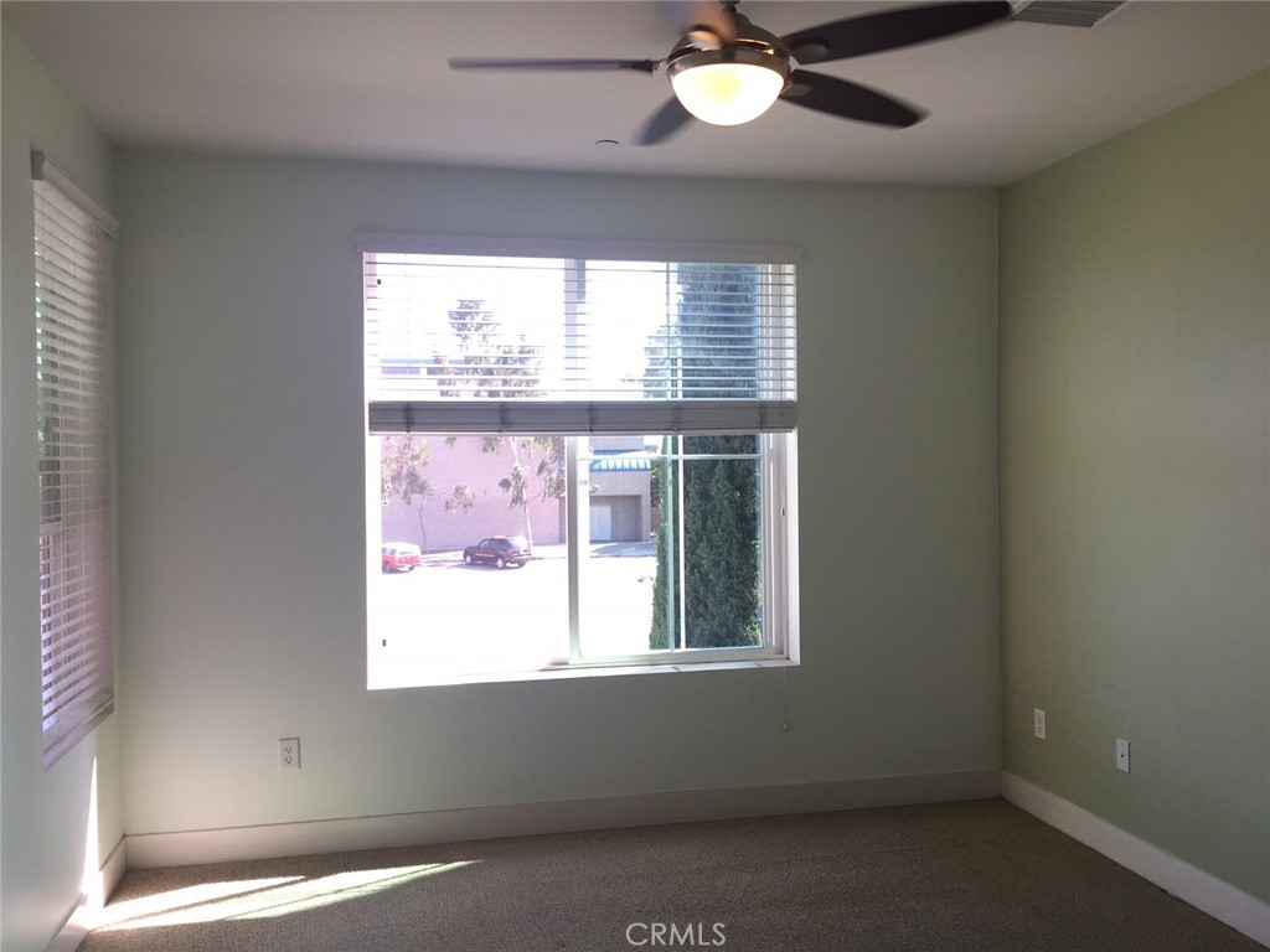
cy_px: 476
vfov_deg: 48.2
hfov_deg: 61.7
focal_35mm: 29
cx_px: 635
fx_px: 1064
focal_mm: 4.15
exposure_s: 1/120
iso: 40
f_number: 2.2
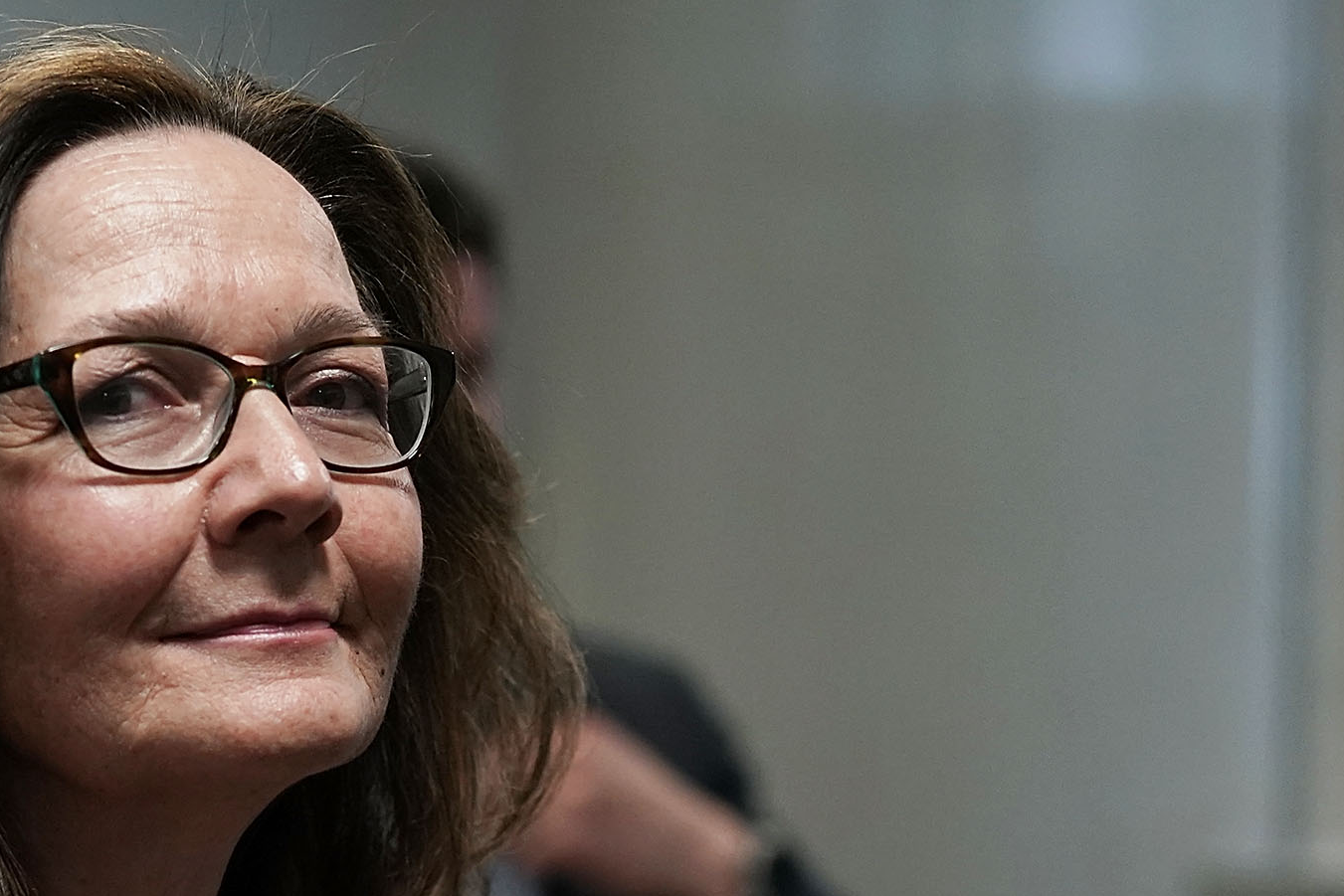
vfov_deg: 12.2
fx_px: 4144
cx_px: 137
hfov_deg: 18.1
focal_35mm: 111
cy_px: 867
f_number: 2
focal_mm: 50
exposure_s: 1/320
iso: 1600
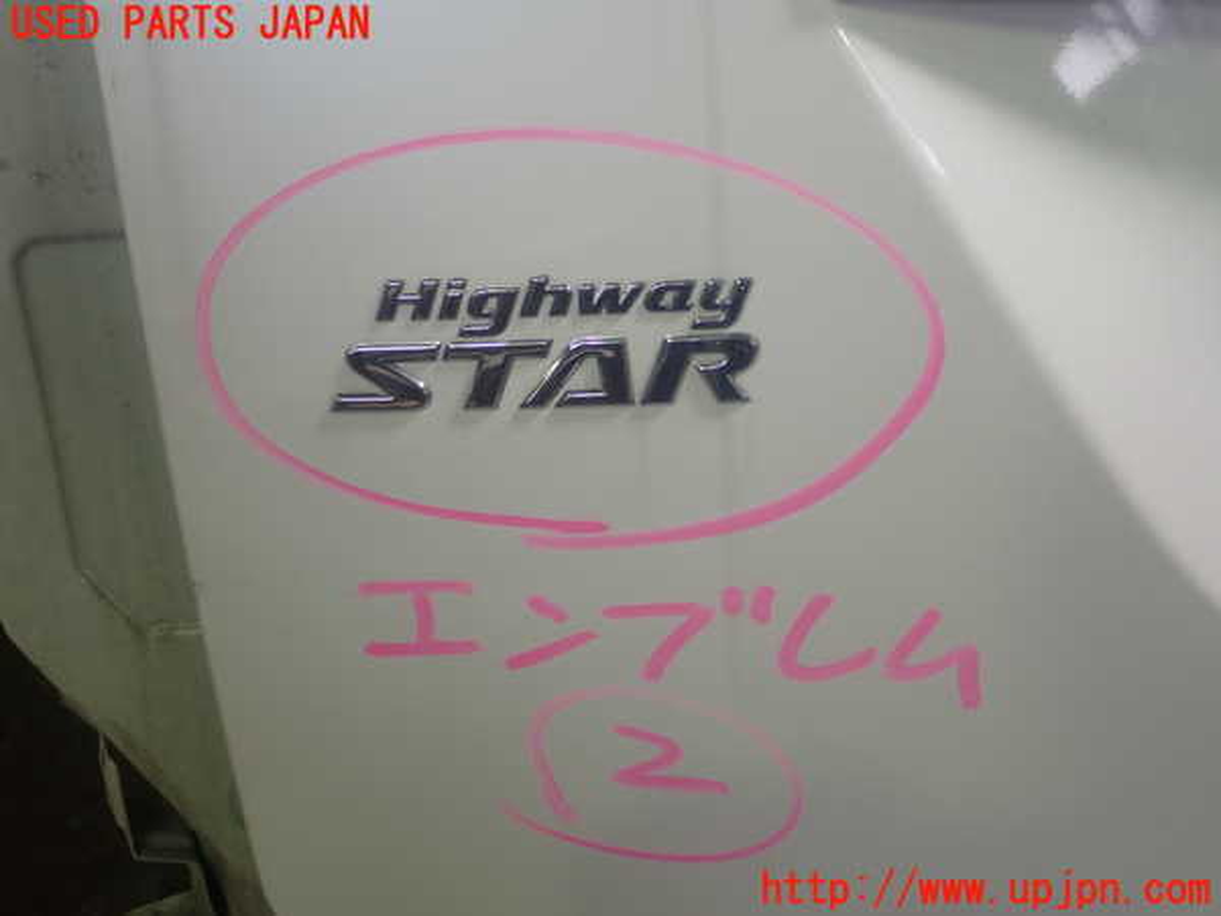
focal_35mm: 44
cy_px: 458
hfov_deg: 42.9
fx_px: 1552
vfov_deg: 32.9
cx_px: 610
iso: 160
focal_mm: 7.84
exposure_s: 1/80
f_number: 2.9
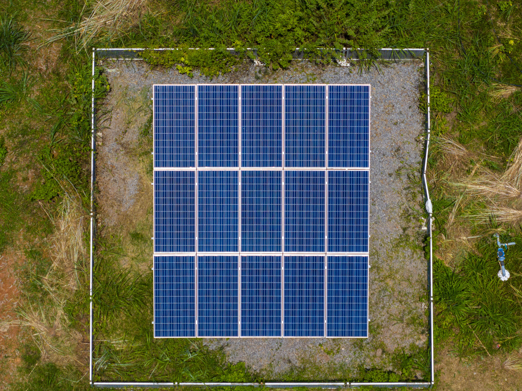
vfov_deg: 8.9
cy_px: 196
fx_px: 2503
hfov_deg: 11.9
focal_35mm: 166
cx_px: 261
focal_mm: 30.71
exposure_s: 1/80
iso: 100
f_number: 3.4
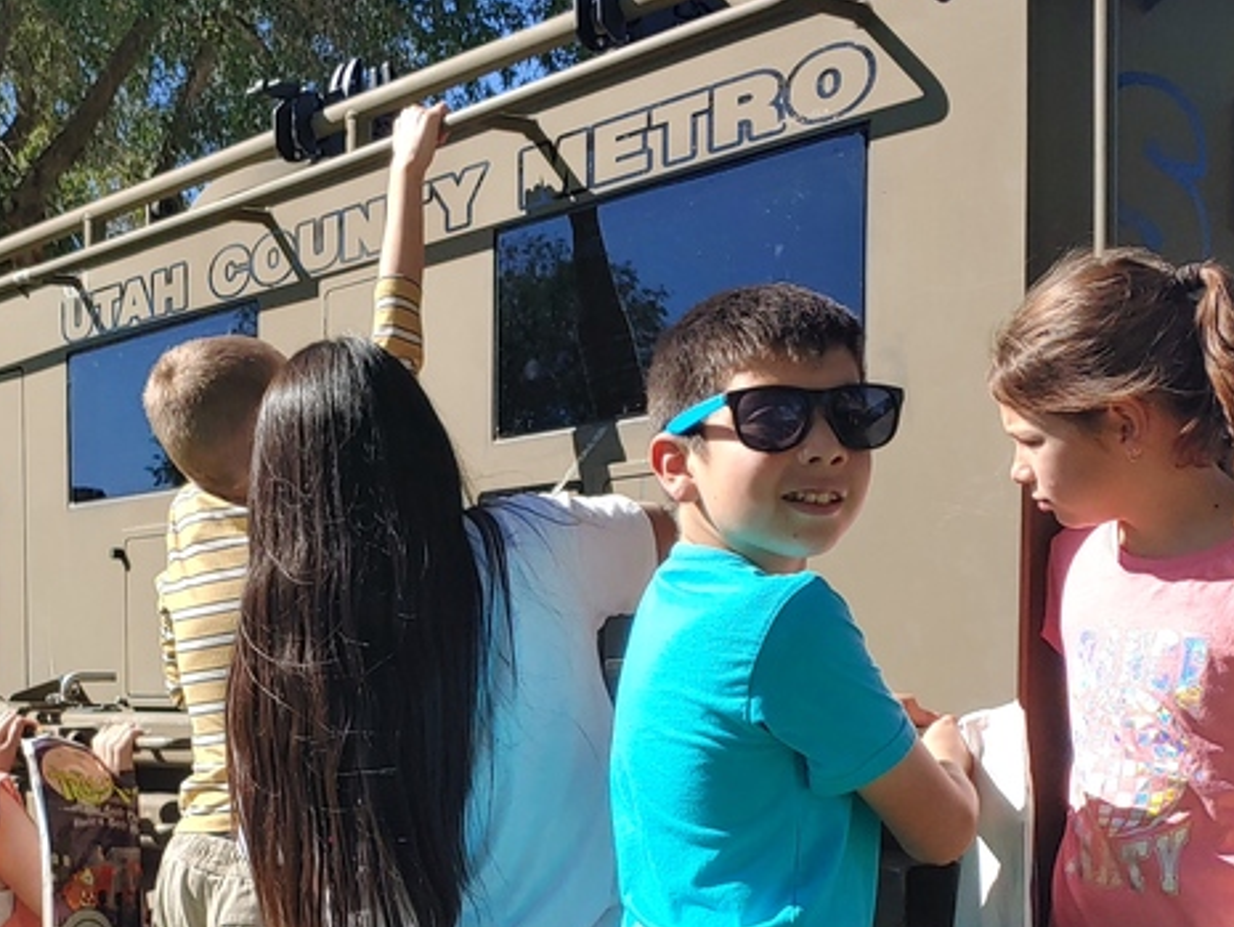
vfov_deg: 25.7
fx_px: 1961
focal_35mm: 55
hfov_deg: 34.8
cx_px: 483
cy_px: 837
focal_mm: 4.23
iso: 50
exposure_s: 1/1429
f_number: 1.5
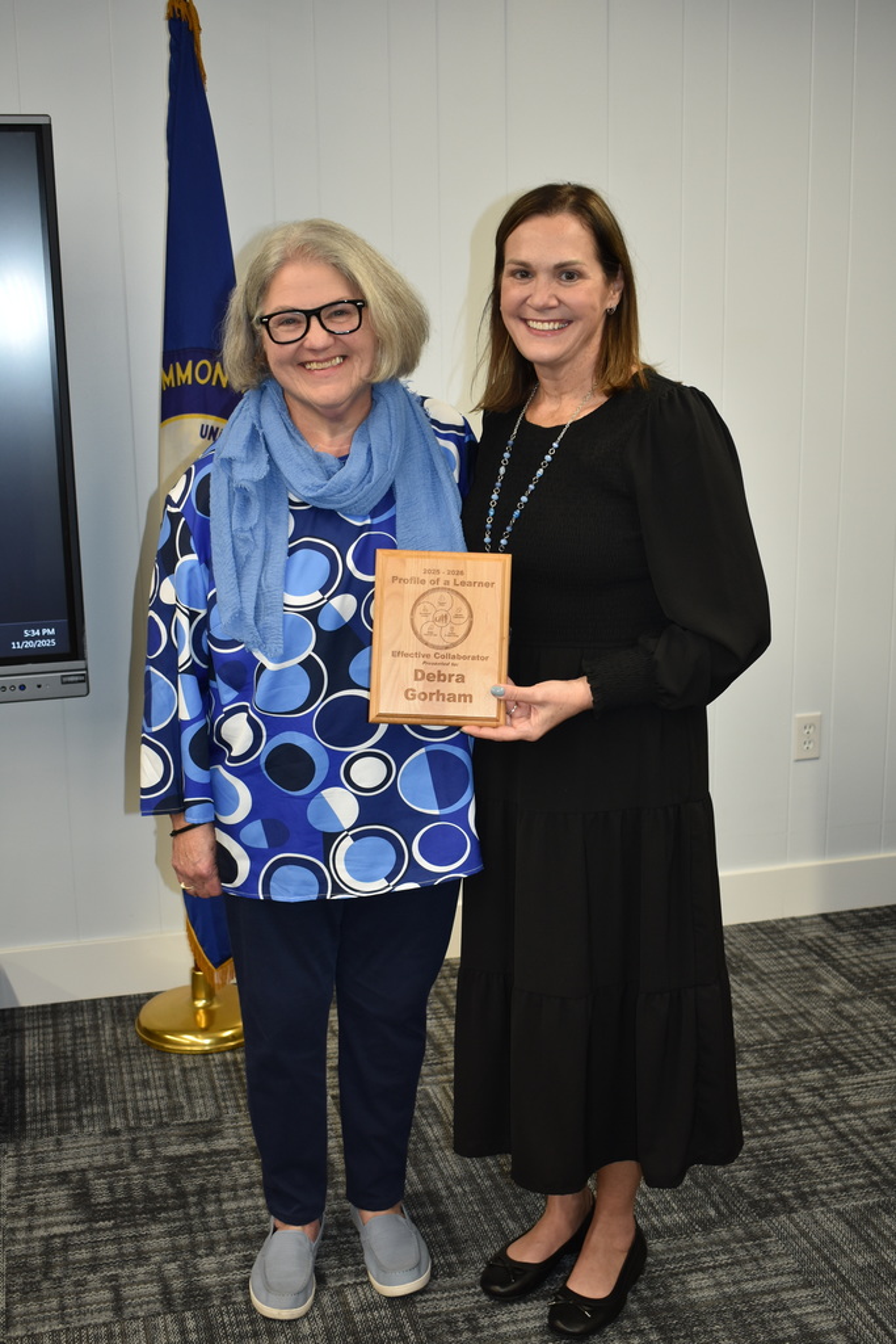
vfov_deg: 46.4
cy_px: 672
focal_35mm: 42
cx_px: 448
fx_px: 1567
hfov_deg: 31.9
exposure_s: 1/60
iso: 400
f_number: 4.2
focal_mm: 28
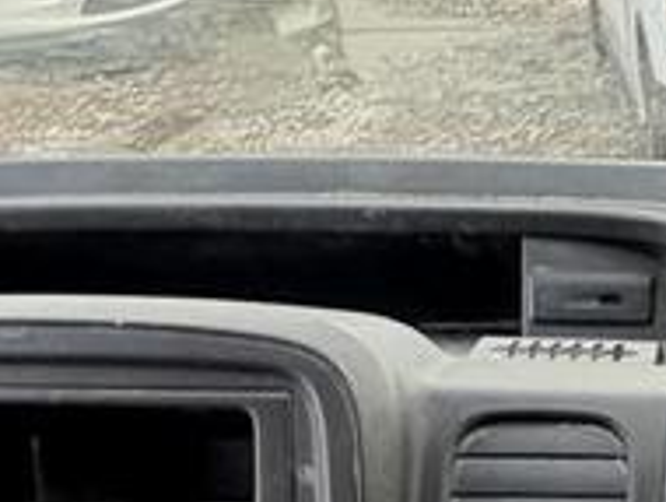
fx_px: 1271
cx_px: 778
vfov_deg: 21.1
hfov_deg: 26.4
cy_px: 558
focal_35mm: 66
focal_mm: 2.22
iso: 100
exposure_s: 1/99
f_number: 2.2
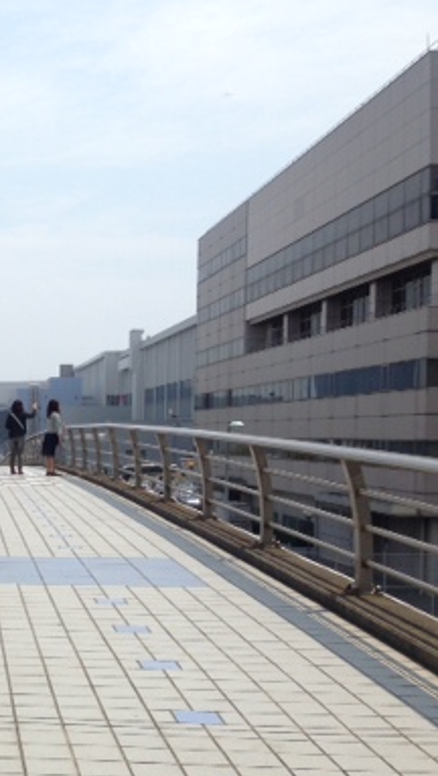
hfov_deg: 18.3
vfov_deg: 34.8
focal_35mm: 60
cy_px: 444
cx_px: -180
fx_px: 1236
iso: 50
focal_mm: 4.12
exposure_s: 1/2169
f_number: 2.4
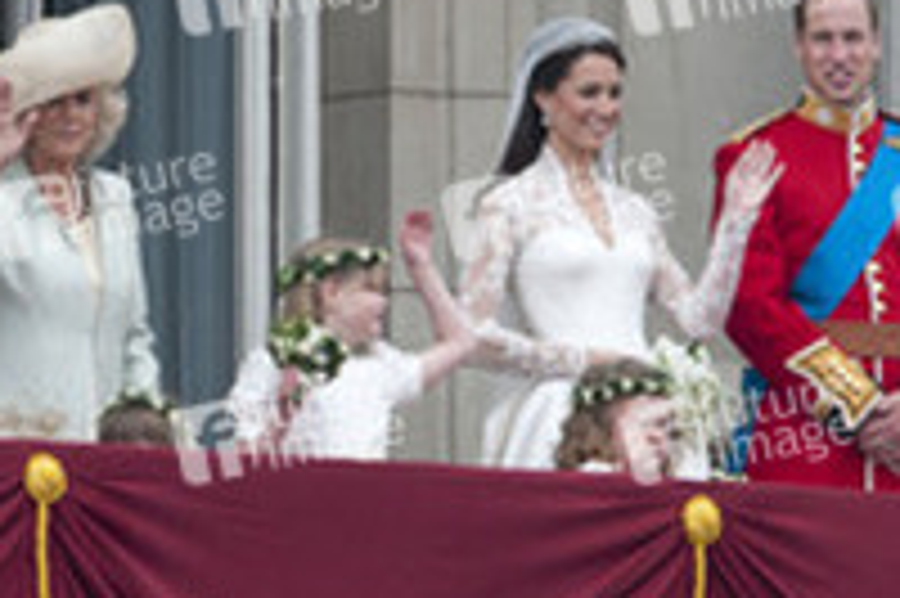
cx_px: 166
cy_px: 319
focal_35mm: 1350
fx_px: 33721
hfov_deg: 1.5
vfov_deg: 1.0
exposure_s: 1/1250
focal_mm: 400
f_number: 5.6
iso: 640
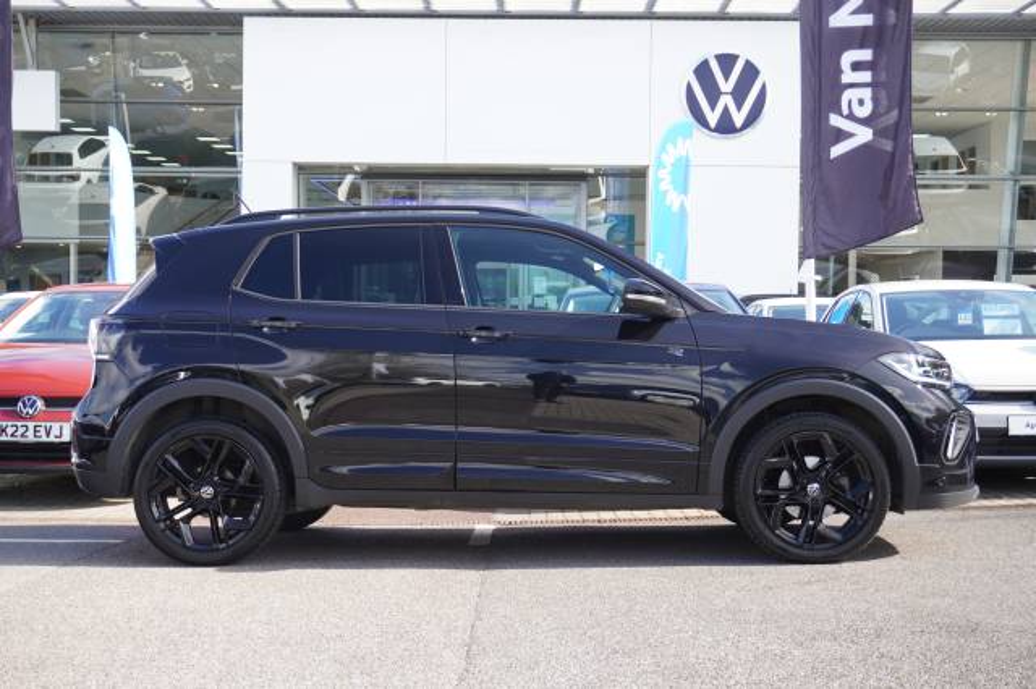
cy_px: 344
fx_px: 1337
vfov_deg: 28.9
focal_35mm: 46
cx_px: 518
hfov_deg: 42.3
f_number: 5
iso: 125
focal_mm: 31
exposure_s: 1/60
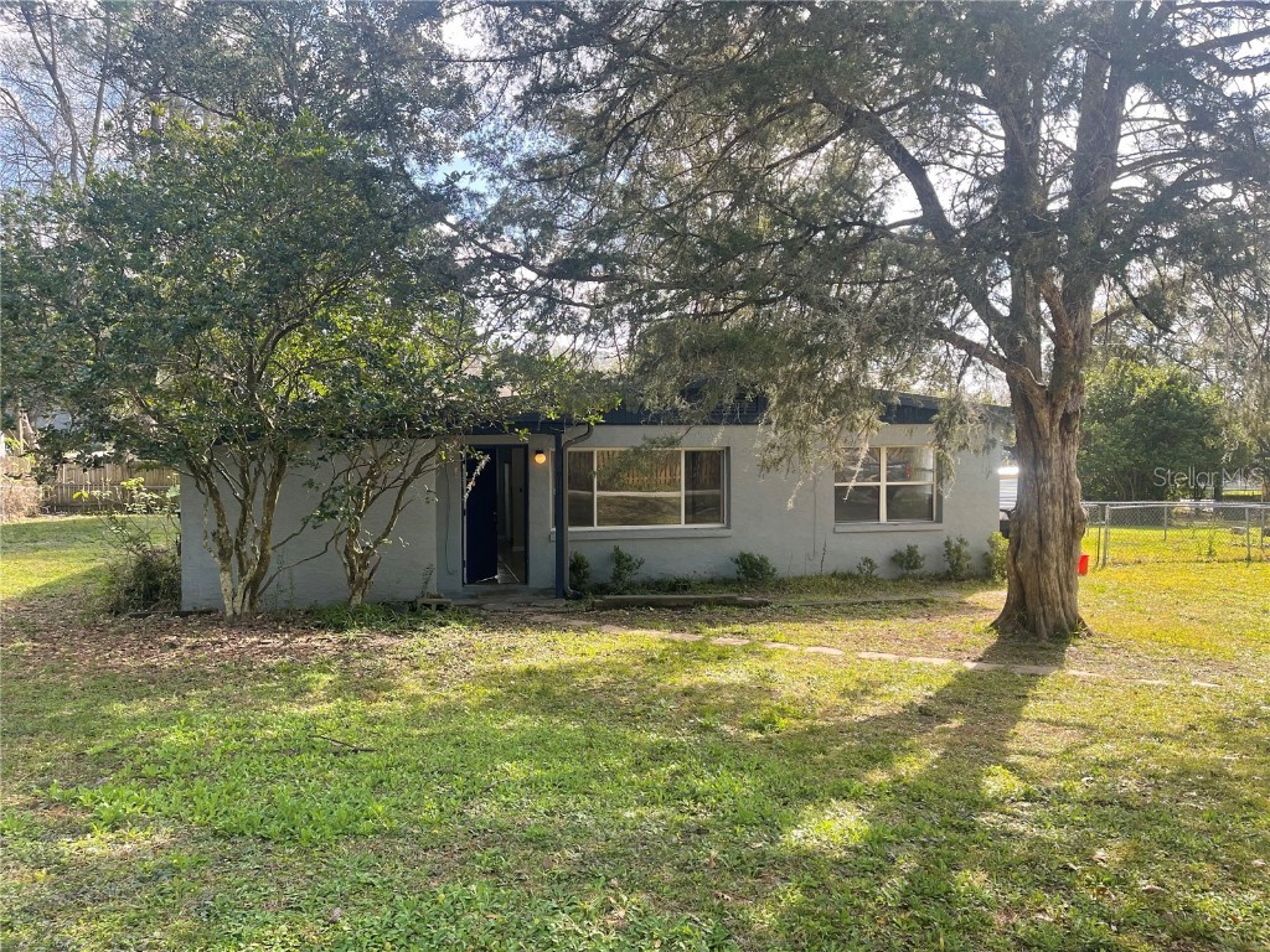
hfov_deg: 67.3
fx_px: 954
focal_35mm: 26
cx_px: 635
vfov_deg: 53.1
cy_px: 476
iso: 32
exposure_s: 1/501
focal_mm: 5.1
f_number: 1.6
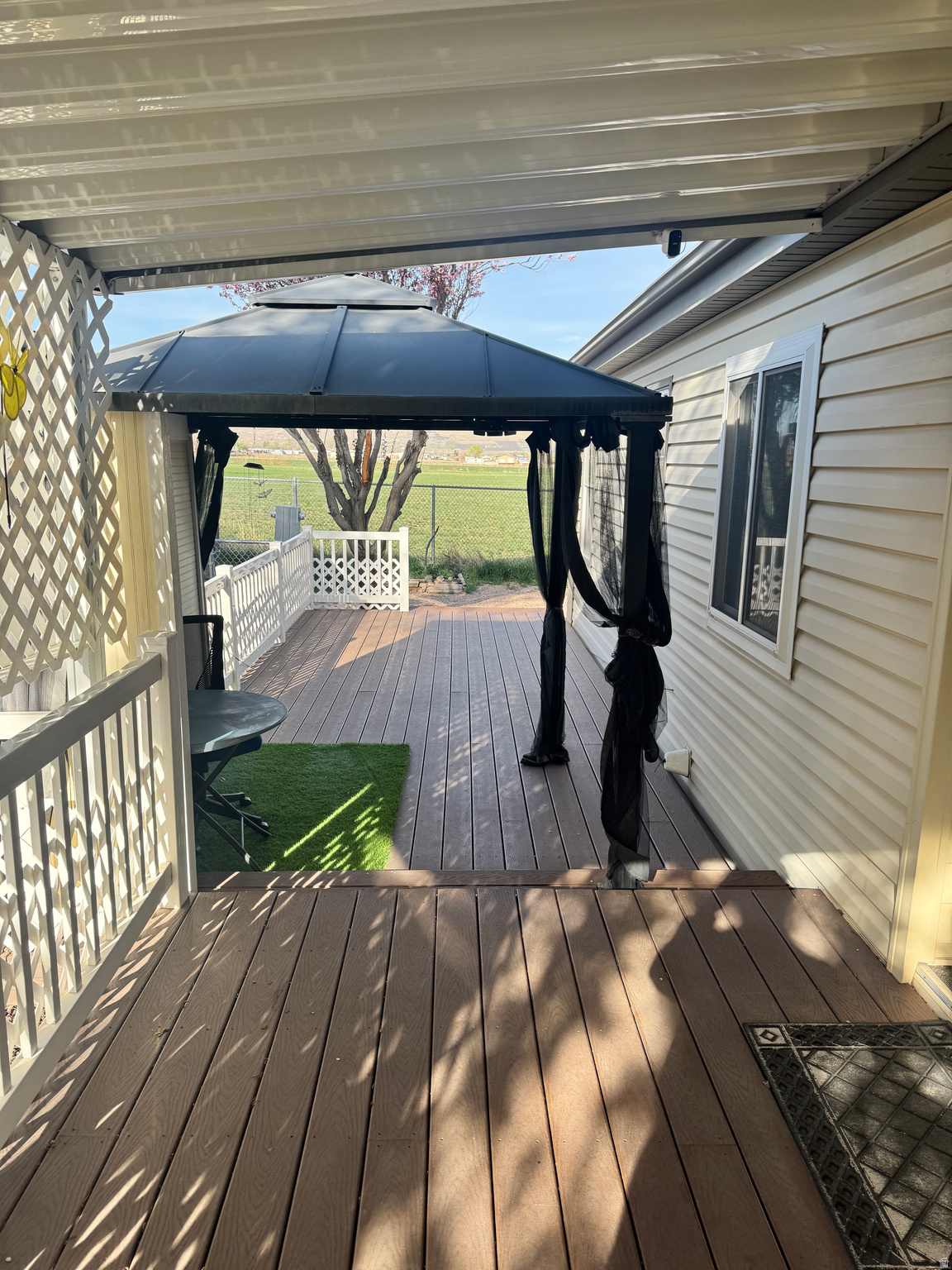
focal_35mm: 24
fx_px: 880
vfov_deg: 71.6
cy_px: 635
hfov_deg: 56.8
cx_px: 476
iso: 80
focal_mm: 6.76
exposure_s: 1/888
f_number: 1.78
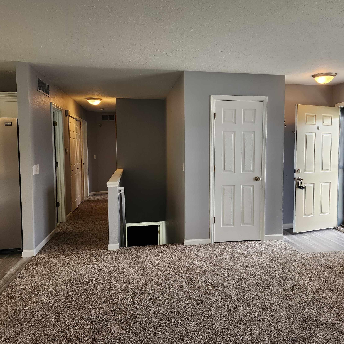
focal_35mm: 28
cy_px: 170
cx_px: 199
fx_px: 315
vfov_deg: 57.3
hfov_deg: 57.0
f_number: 1.8
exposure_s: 1/120
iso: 160
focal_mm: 6.4
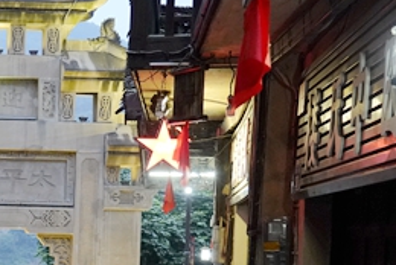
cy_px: 284
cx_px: -58
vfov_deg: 14.7
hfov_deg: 21.1
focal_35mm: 91
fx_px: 1002
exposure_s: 1/160
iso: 6400
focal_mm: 37
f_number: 4
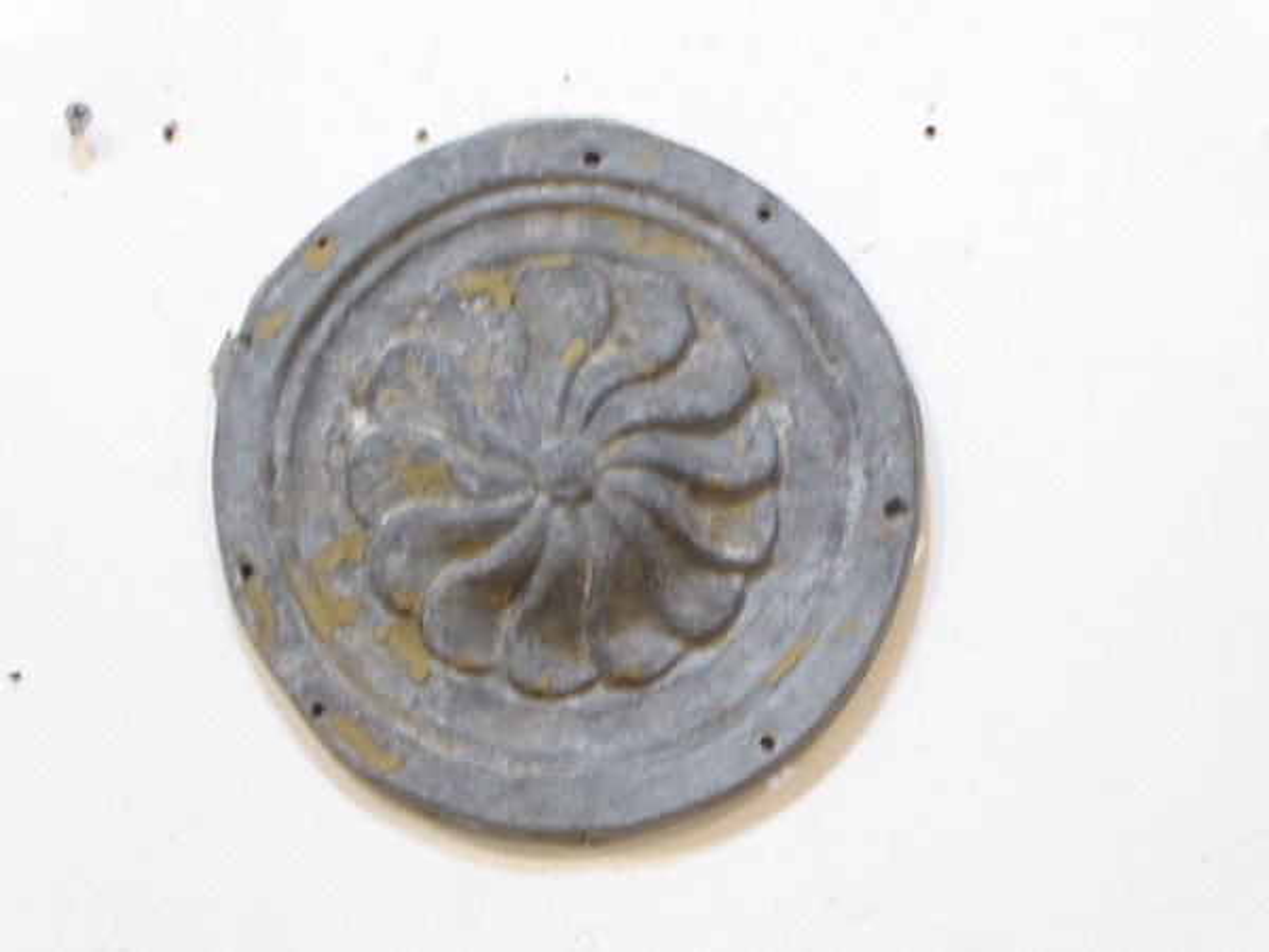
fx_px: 8725
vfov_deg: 6.2
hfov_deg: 8.3
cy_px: 476
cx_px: 634
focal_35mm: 238
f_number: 5.6
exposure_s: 1/15
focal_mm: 38.4
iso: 800
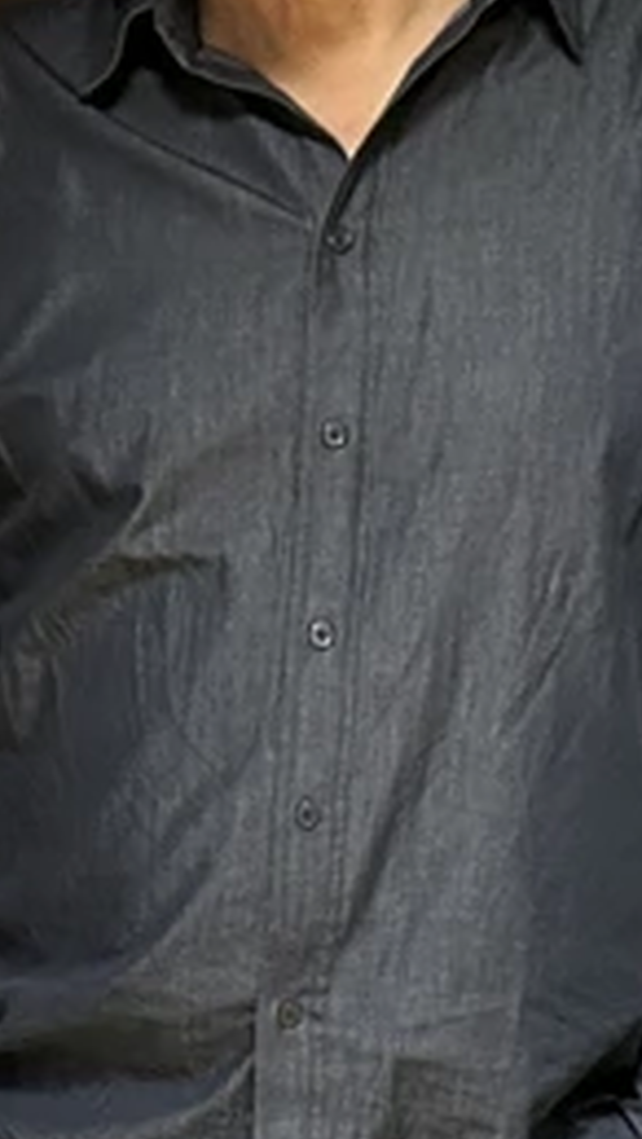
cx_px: -13
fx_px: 4230
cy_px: 1099
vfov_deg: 15.1
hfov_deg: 8.6
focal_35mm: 140
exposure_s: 1/33
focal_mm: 5.7
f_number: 1.5
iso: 400
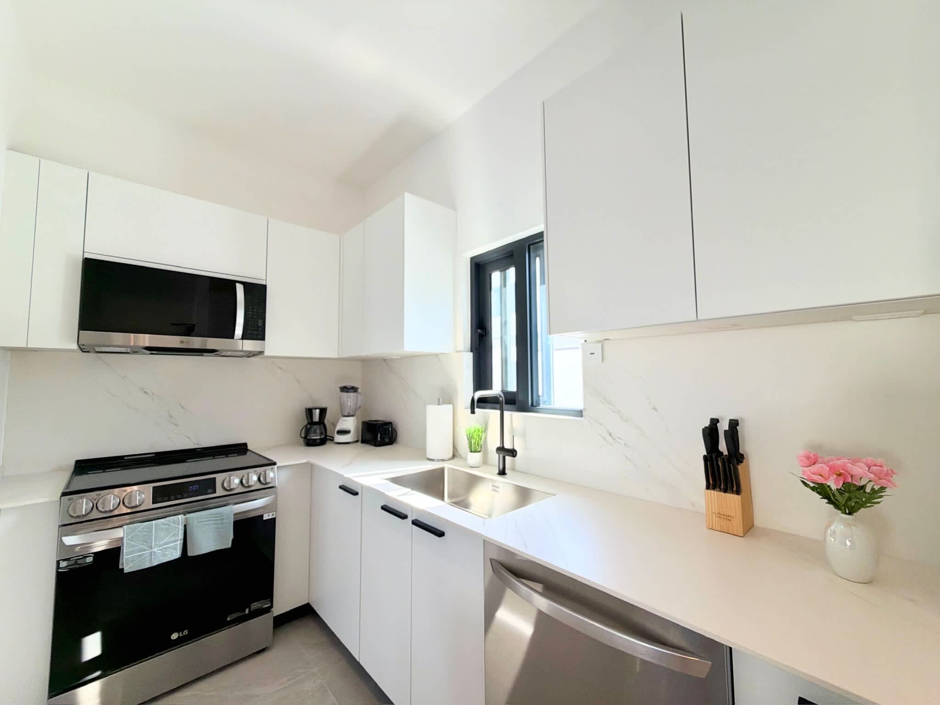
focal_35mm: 14
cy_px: 352
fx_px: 380
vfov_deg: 85.7
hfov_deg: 102.1
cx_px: 470
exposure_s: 1/138
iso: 50
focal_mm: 2.2
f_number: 2.2
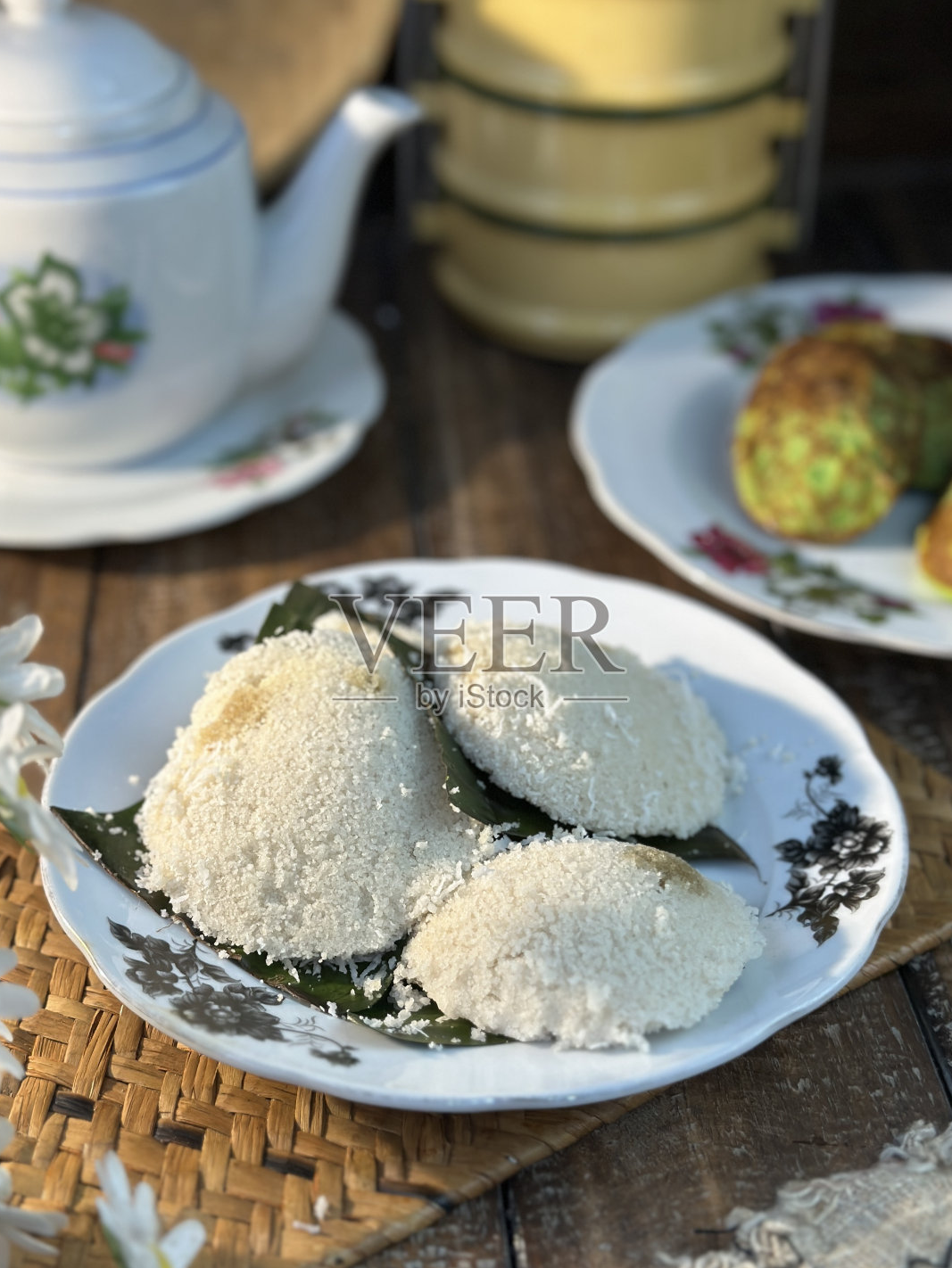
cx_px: 479
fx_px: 1980
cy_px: 655
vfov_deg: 35.5
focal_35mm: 54
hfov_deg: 27.0
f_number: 1.78
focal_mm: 6.86
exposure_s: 1/122
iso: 64
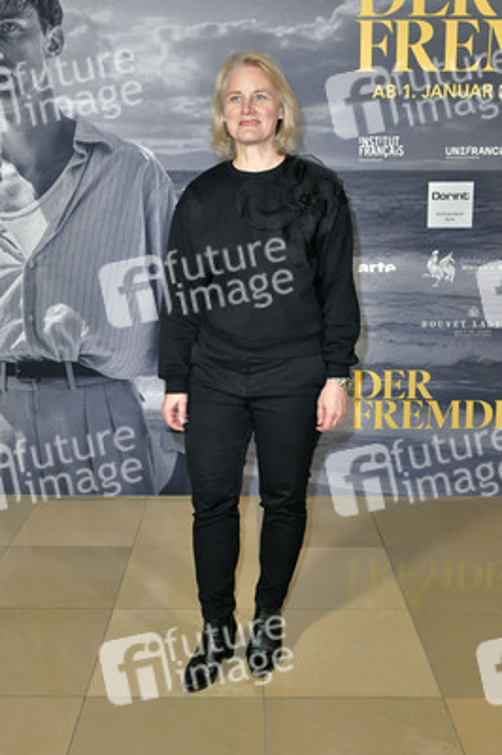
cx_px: 251
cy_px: 378
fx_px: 670
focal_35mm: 32
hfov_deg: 41.0
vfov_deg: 58.8
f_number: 5.6
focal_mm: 32
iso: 1600
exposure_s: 1/125
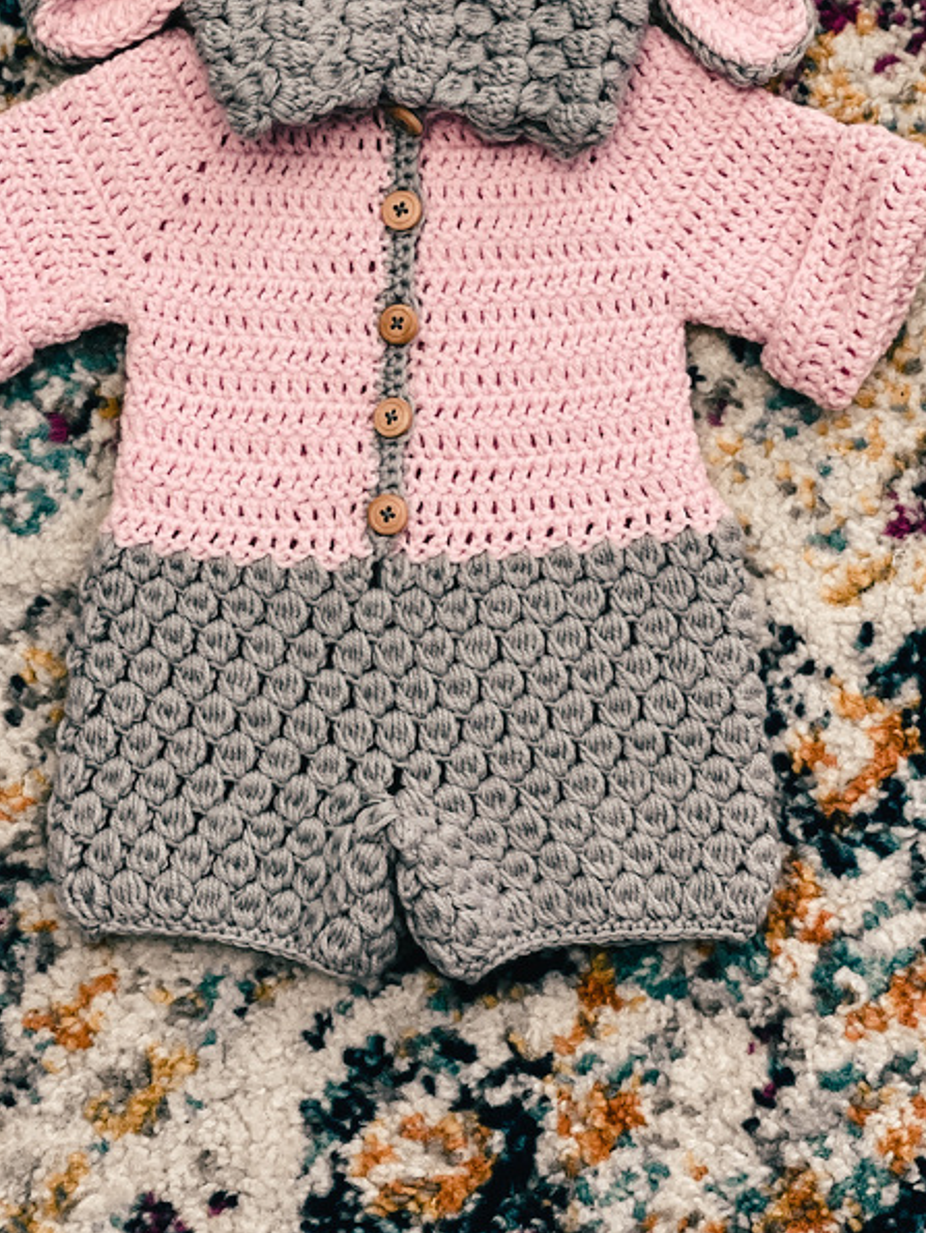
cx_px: 406
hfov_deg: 17.2
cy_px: 425
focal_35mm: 86
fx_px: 3064
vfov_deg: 22.7
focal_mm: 7.5
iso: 320
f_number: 2.2
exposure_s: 1/35
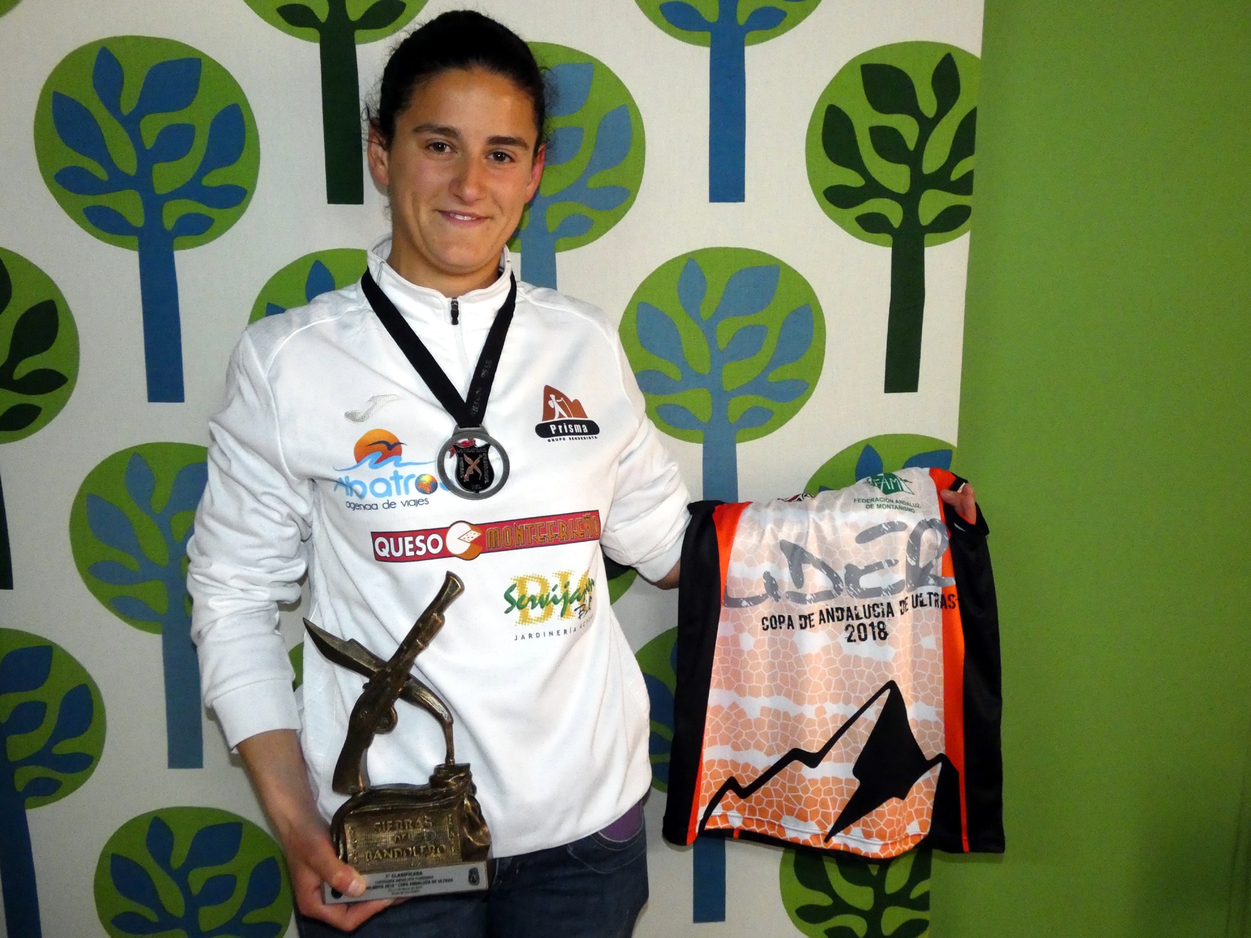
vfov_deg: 40.7
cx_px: 626
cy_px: 469
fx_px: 1265
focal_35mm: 35
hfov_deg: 52.6
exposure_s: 1/60
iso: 800
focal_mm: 6.2
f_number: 3.4
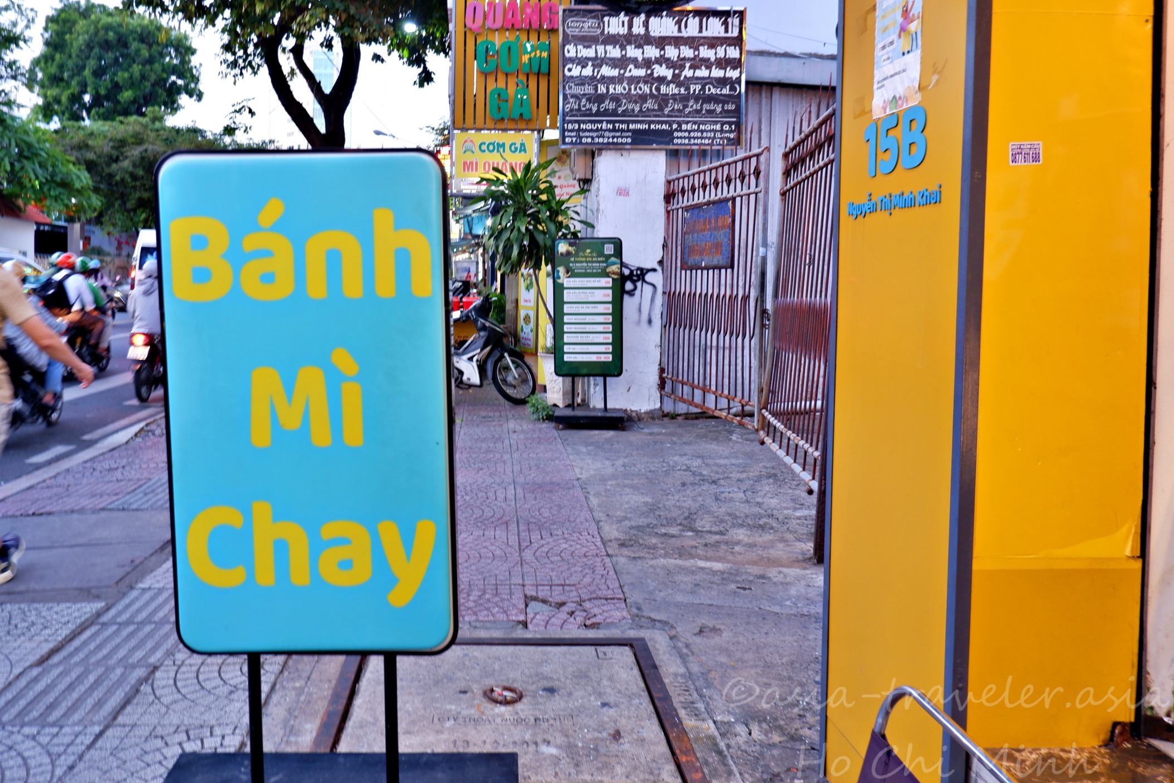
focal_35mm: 28
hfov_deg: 65.2
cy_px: 323
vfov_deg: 46.2
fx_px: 913
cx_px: 509
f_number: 3.5
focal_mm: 15
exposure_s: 1/25
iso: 200
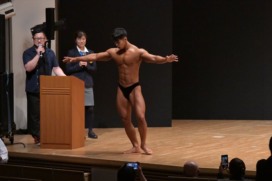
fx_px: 1699
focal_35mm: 225
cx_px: 136
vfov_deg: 6.1
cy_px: 90
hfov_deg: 9.2
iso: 12800
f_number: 5.6
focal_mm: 150
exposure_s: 1/400
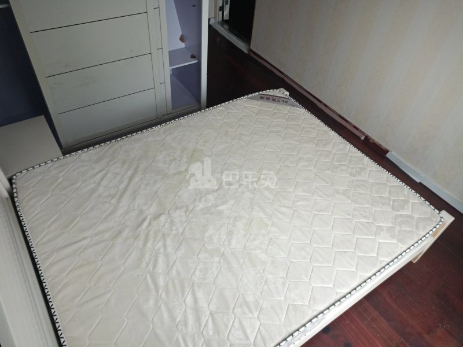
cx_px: 232
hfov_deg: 69.4
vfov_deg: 54.9
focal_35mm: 25
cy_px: 174
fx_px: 334
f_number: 1.79
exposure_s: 1/50
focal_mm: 4.75
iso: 414
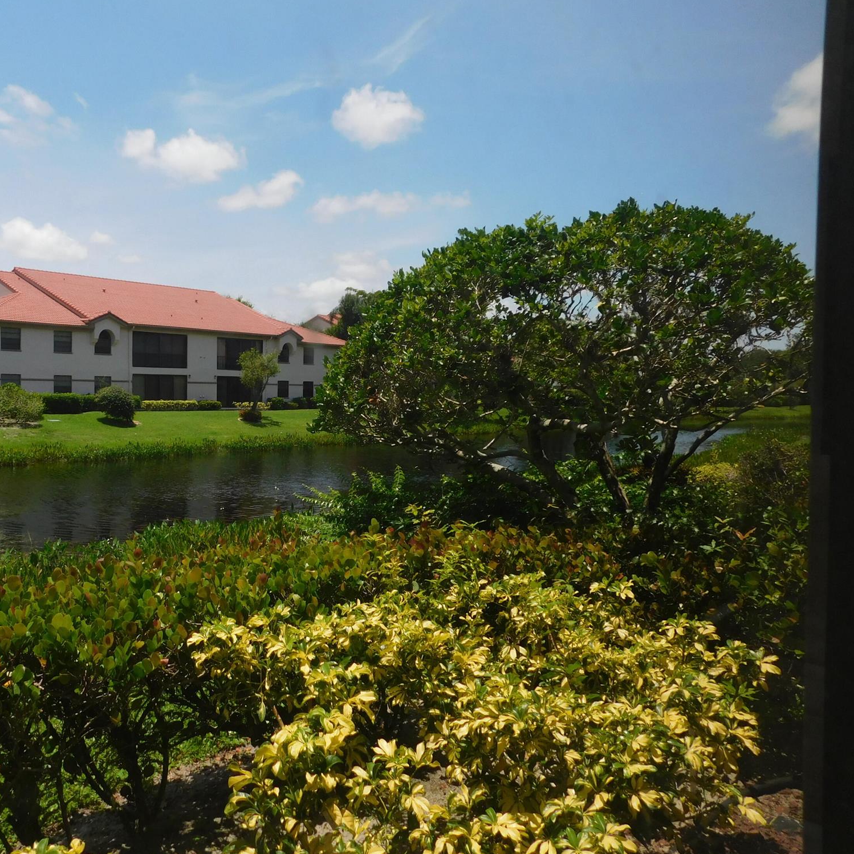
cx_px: 290
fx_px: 809
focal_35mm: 29
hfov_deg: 54.6
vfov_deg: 55.6
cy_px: 424
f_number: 3
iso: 125
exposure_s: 1/1000
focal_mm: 4.1
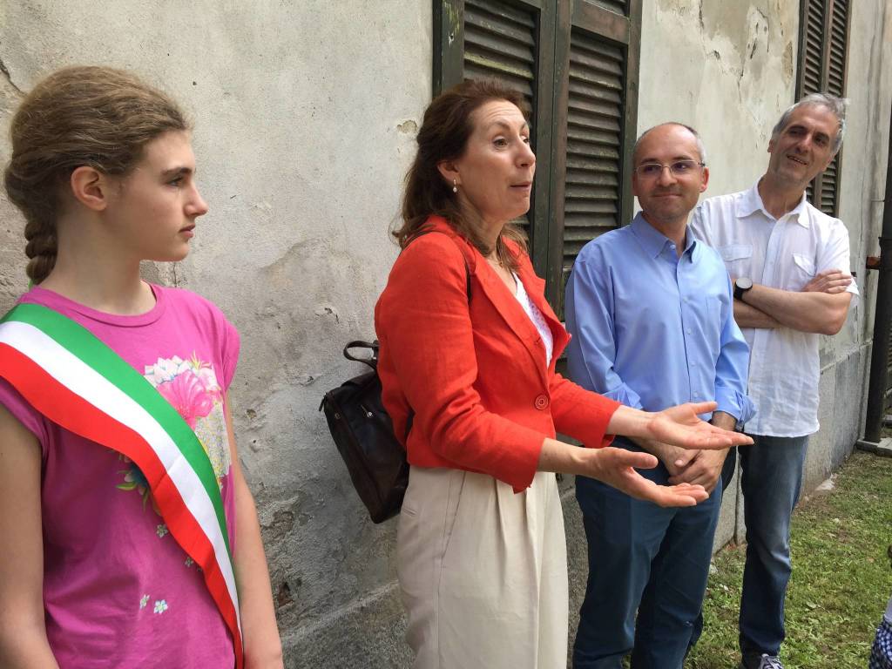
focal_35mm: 29
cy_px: 334
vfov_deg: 48.2
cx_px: 446
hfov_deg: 61.7
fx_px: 747
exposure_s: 1/205
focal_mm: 4.15
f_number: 2.2
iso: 32
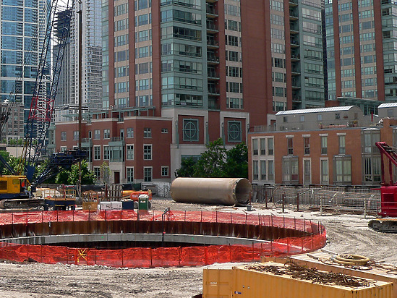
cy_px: 118
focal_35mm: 59
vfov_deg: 24.8
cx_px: 91
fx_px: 677
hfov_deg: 32.0
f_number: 4
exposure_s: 1/640
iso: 80
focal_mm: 6
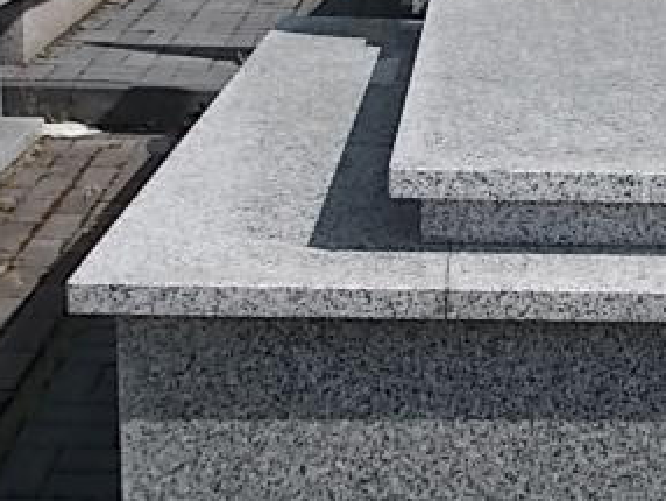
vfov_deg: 17.3
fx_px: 1637
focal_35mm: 85
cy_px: 133
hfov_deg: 22.2
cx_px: 650
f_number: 6.2
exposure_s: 1/320
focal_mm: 5.3
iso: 80
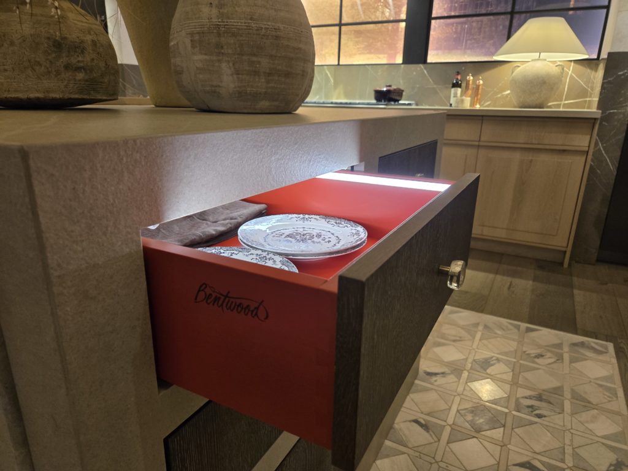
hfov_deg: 73.9
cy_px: 236
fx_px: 417
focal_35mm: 23
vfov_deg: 58.9
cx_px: 314
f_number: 1.8
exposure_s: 1/50
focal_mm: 5.4
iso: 250
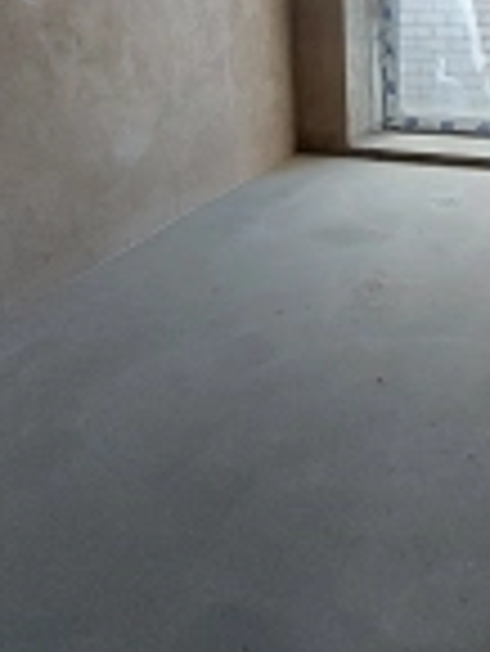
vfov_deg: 39.7
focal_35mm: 42
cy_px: 9
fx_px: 792
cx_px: 393
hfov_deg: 33.4
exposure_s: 1/50
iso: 200
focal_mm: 1.74
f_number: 2.2
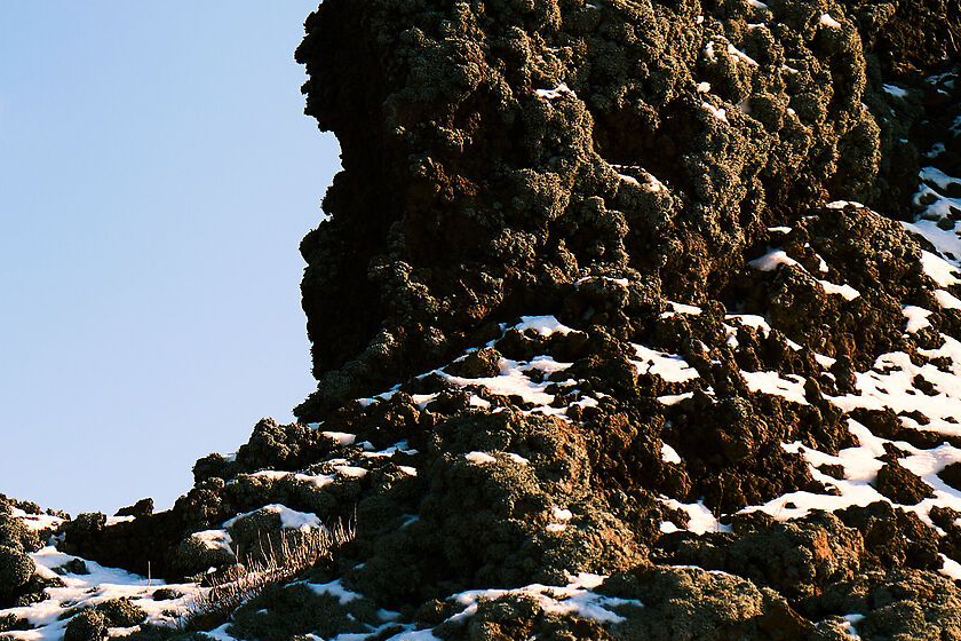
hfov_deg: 12.8
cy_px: 433
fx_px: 4271
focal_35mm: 160
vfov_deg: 8.6
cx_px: 451
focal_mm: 37.4
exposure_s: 1/850
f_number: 4.5
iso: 160
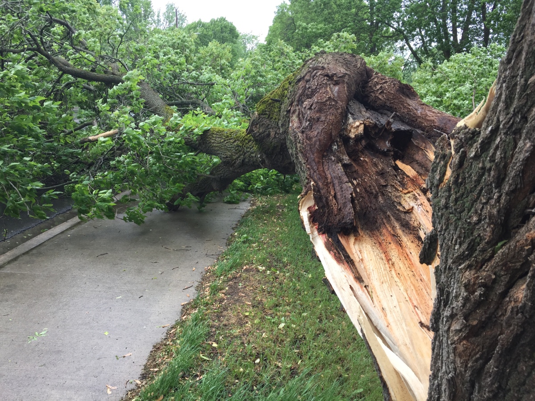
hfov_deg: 61.7
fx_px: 448
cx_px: 268
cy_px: 200
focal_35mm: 29
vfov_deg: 48.2
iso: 32
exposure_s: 1/439
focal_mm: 4.15
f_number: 2.2
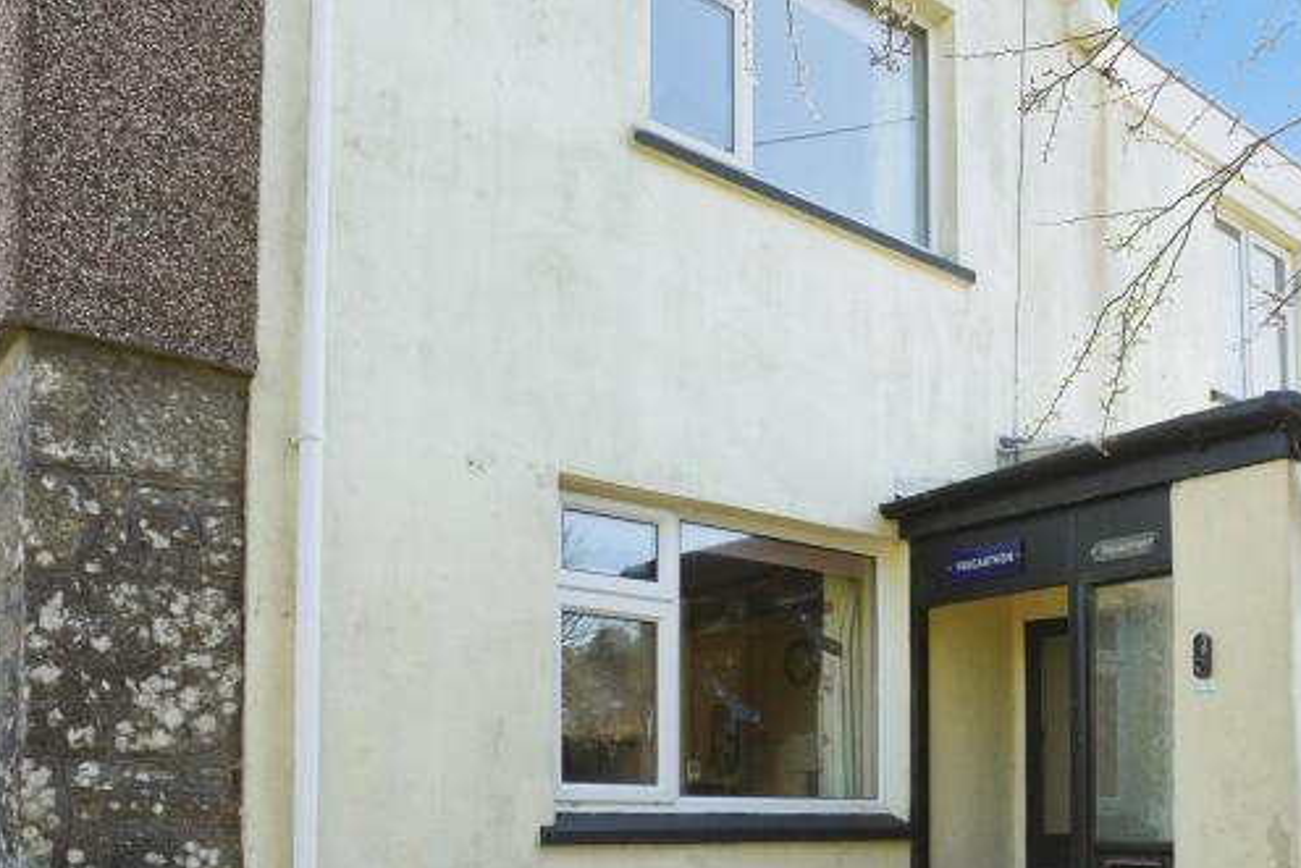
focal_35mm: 33
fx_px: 1193
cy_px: 767
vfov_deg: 37.6
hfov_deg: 56.7
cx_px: 784
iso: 2000
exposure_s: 1/640
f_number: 9
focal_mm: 16
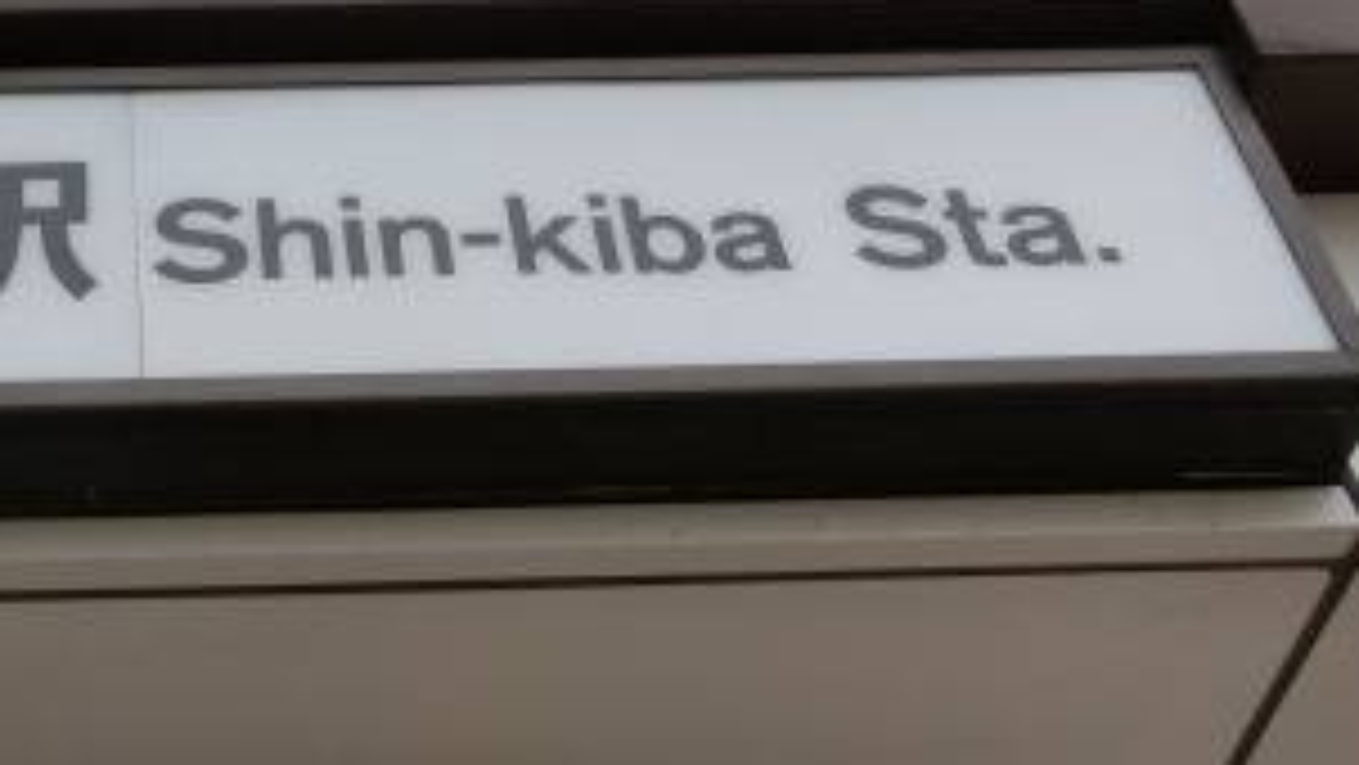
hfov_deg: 30.1
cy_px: 198
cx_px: 130
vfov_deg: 17.9
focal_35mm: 67
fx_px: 2415
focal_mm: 5.2
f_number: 3.7
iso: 80
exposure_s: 1/200
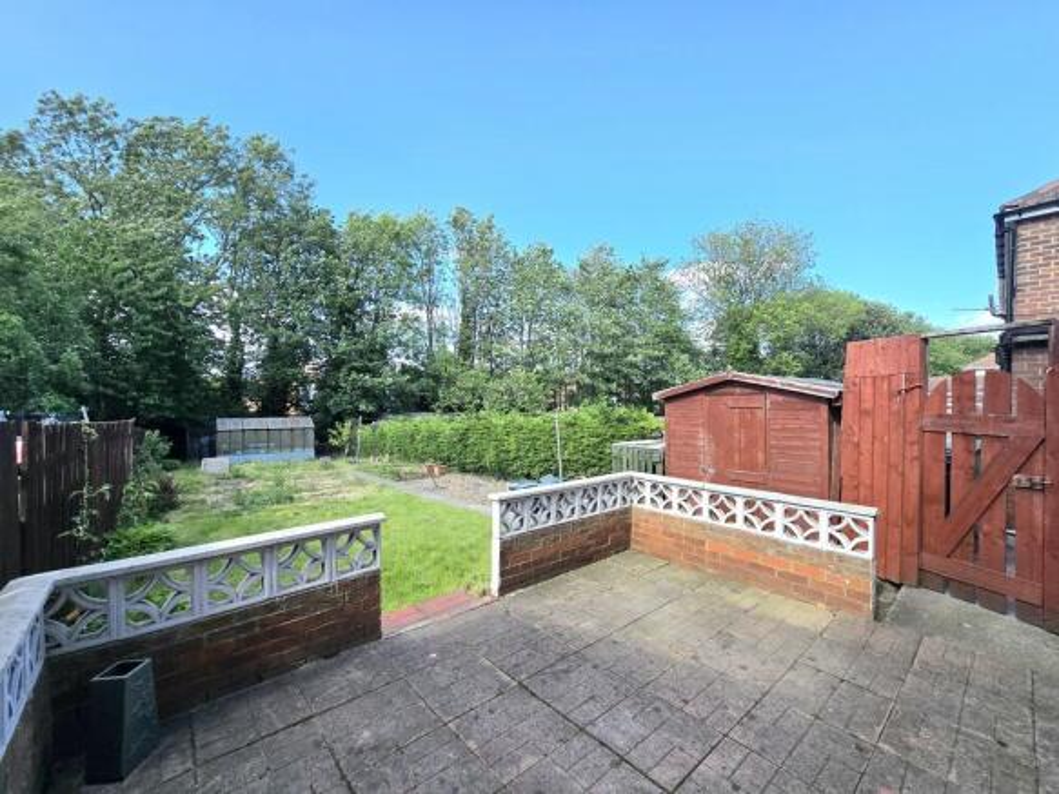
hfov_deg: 106.2
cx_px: 530
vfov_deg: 89.9
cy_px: 397
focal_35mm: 13
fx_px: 398
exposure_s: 1/833
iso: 50
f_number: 2.2
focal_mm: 2.2
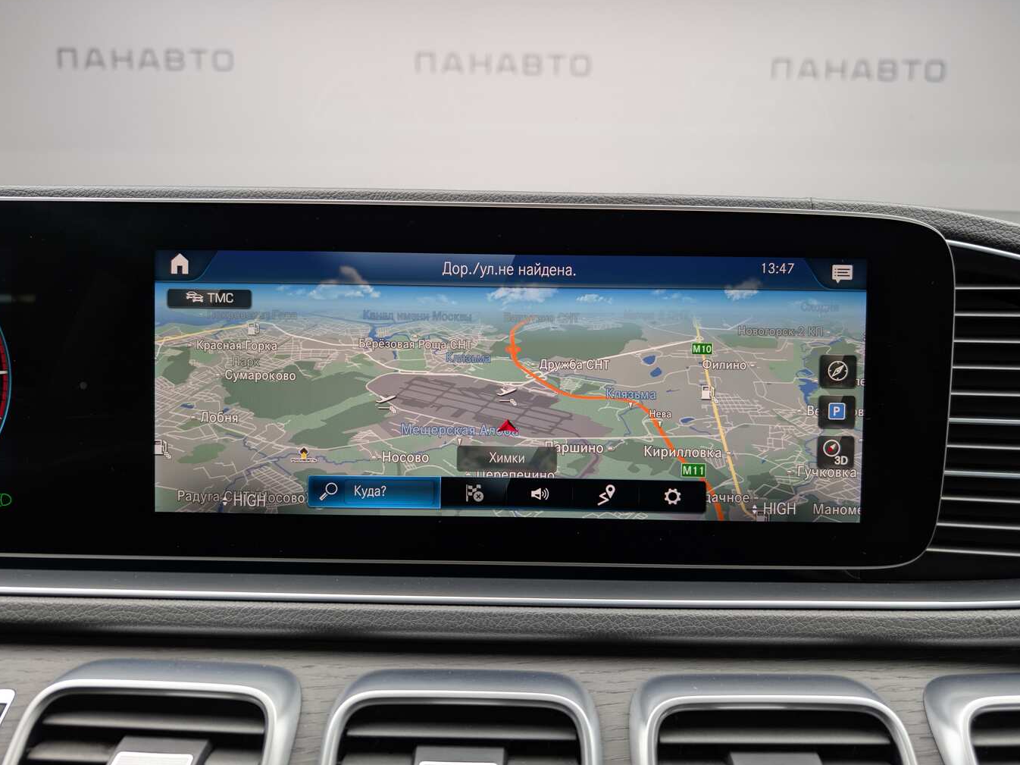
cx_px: 524
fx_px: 737
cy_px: 378
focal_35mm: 25
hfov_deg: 69.4
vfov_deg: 54.9
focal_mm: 6.9
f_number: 1.68
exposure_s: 1/17.5
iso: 26
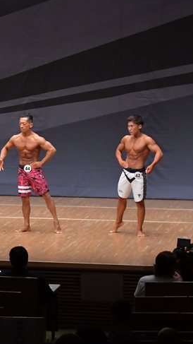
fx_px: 1592
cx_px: -65
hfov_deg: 6.9
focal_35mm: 175
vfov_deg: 12.3
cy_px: 163
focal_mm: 70
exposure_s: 1/400
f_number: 5.6
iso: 6400
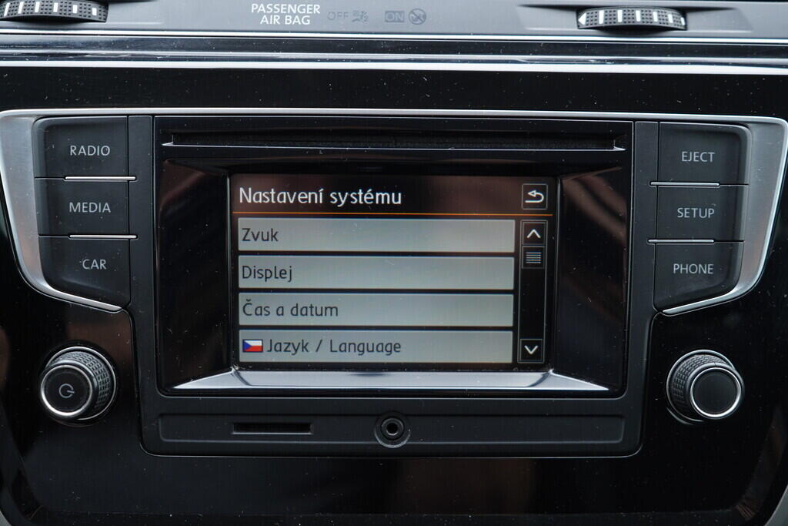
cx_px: 394
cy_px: 263
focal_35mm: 36
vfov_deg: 36.9
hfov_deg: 53.1
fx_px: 788
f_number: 2.8
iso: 320
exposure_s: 1/40
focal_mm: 24
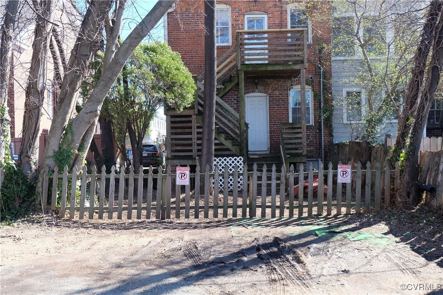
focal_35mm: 35
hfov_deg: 54.4
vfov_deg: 37.9
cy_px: 148
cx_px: 222
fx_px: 431
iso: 400
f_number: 5.6
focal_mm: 23.2
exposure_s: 1/160
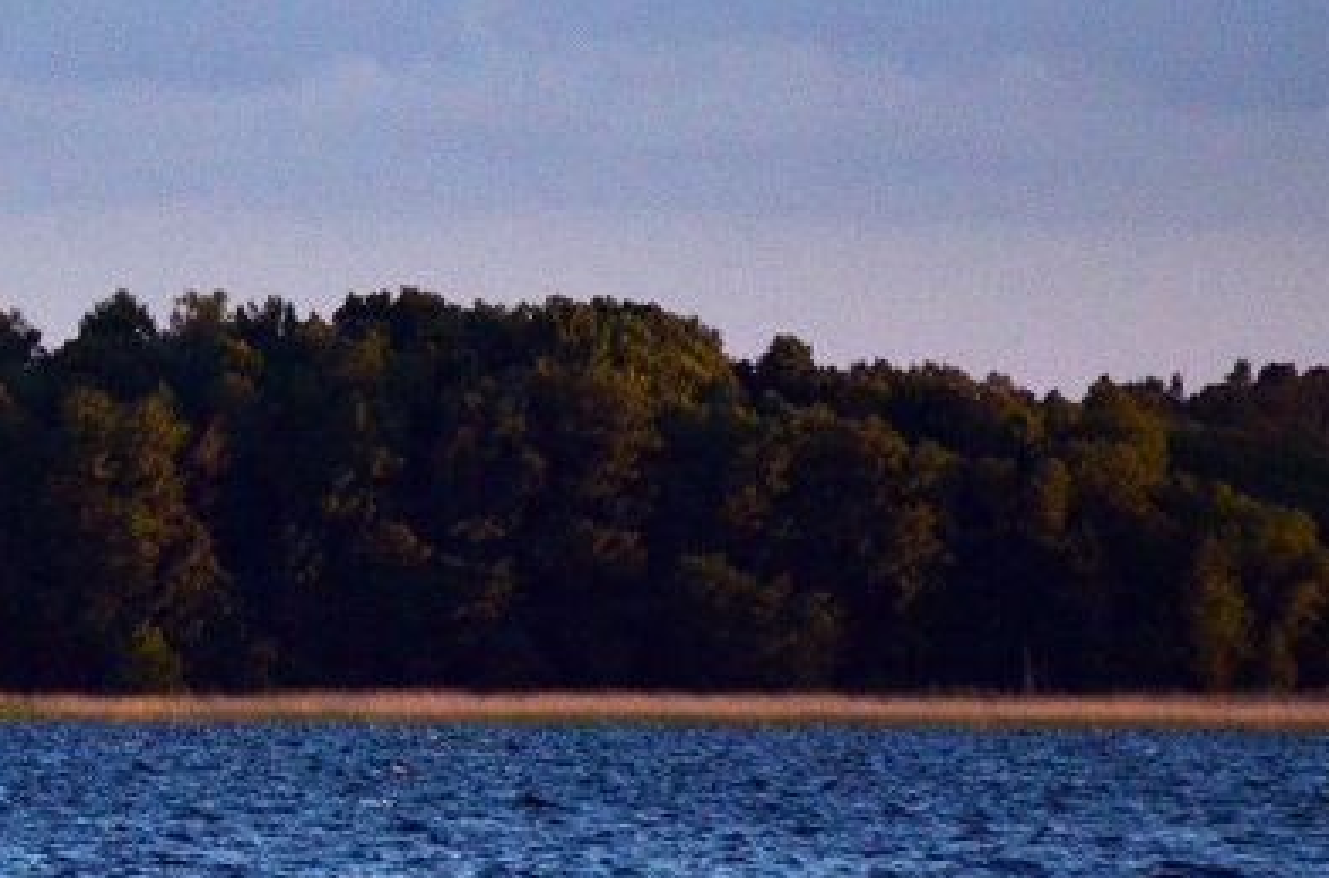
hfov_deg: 2.2
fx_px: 35230
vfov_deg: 1.4
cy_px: -20
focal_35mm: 957
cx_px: -261
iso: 2000
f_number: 5.6
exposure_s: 1/4000
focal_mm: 250
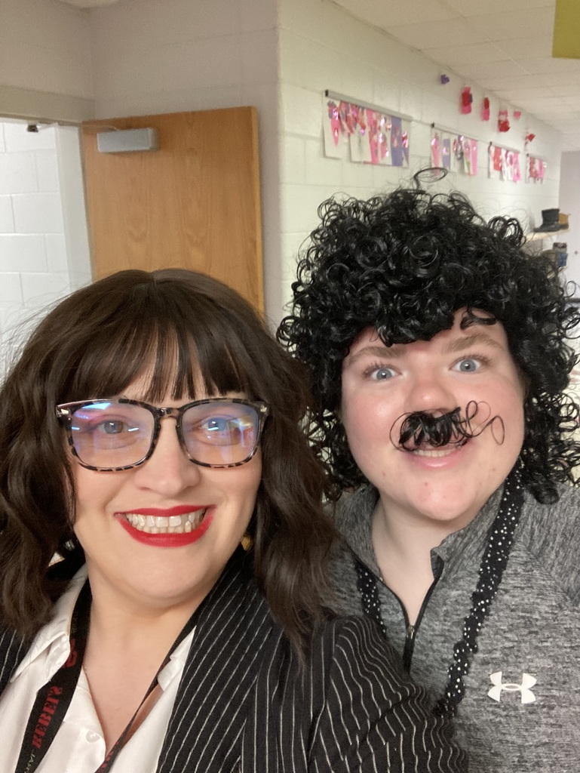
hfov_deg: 44.2
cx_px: 290
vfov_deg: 56.8
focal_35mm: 32
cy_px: 386
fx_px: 714
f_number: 2.2
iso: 250
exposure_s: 1/40
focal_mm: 2.87
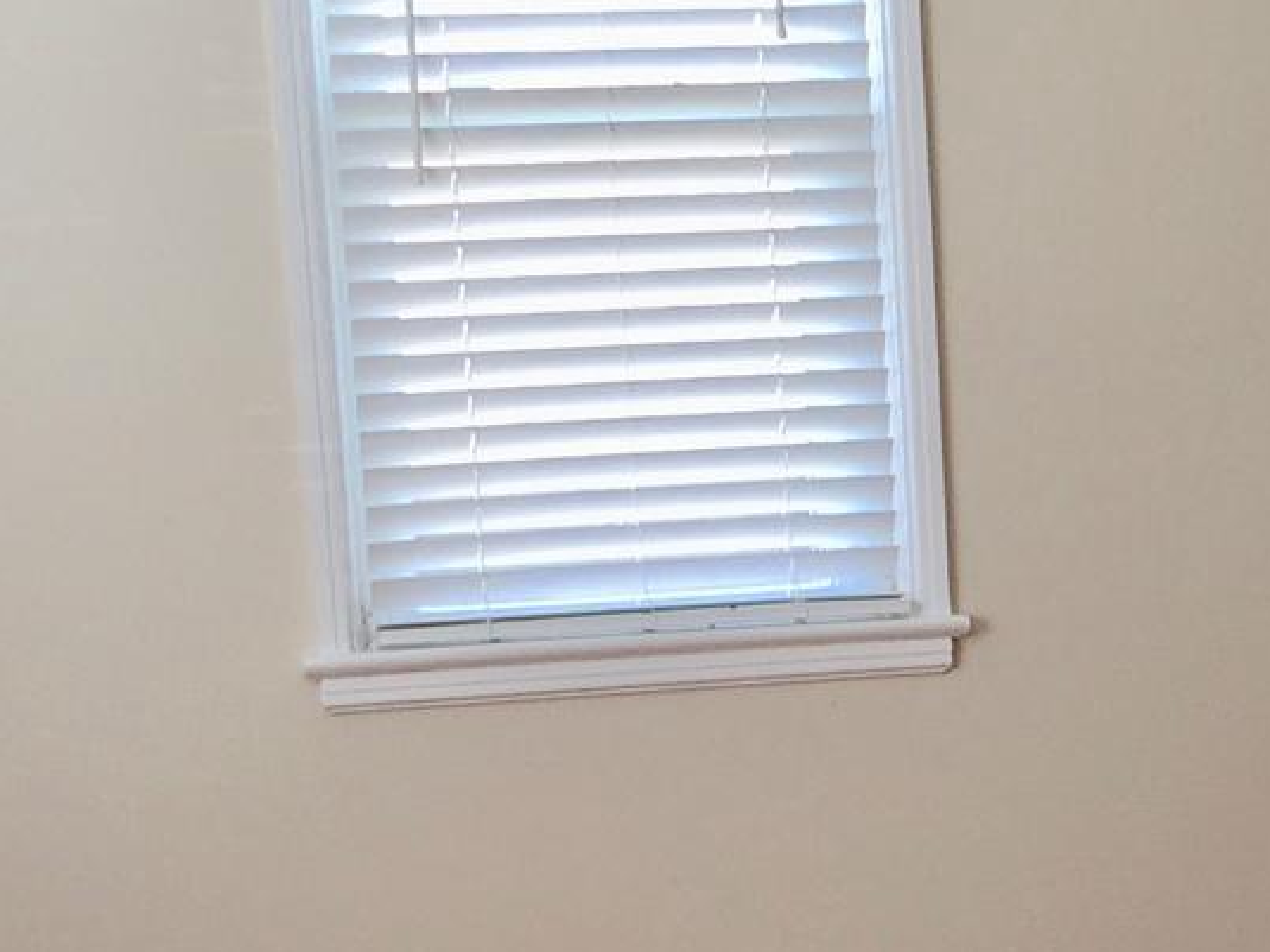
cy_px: 852
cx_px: 1246
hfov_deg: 17.4
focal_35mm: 111
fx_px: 4071
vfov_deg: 13.2
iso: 32
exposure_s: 1/40
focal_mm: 4.15
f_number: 2.2
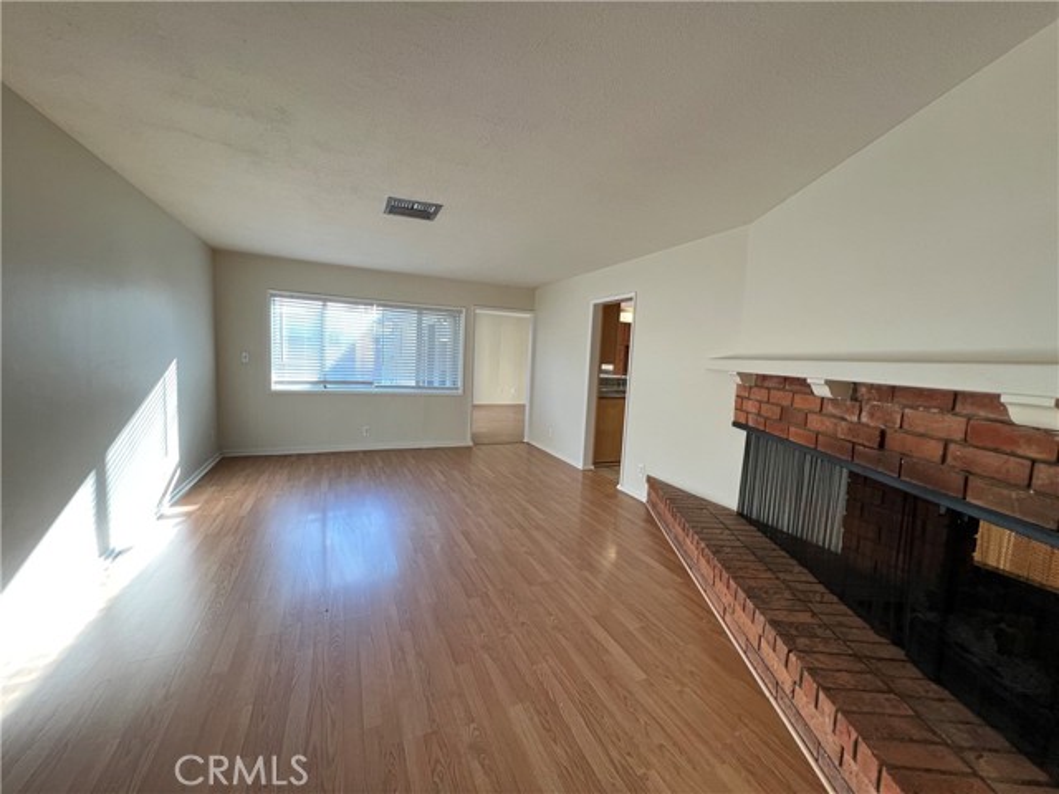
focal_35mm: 13
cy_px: 397
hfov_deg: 106.2
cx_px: 530
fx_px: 398
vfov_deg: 89.9
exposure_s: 1/60
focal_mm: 1.57
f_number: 1.8
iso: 200
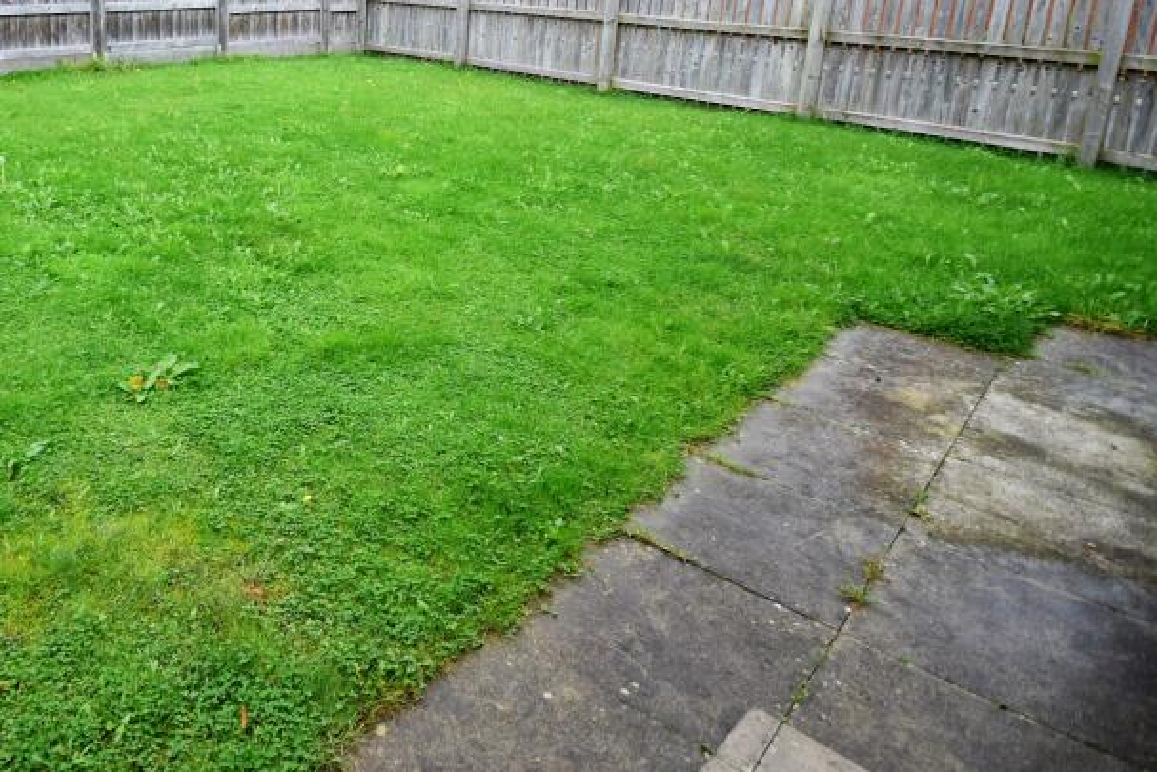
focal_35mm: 28
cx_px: 198
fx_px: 895
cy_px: 188
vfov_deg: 45.0
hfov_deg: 59.5
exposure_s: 1/125
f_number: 5.6
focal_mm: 11
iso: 400
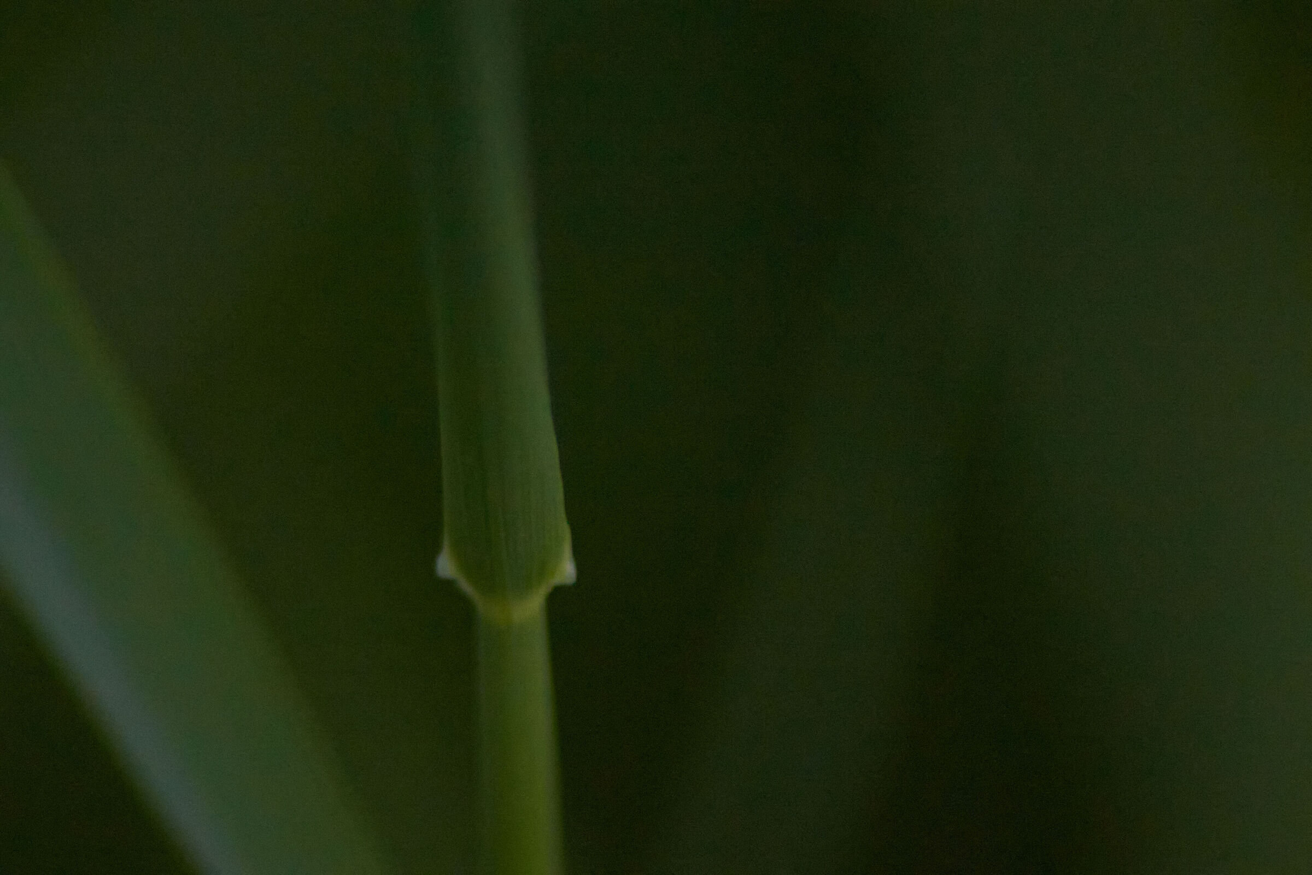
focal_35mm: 900
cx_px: 656
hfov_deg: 2.3
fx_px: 32797
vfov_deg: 1.5
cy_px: 438
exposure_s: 1/1600
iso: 6400
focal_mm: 600
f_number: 11
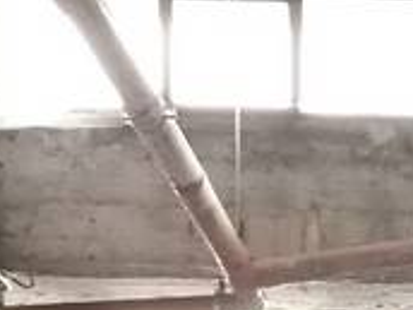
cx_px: 519
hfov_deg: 15.6
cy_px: 526
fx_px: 1444
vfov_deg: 11.5
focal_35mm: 121
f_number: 1.8
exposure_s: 1/20
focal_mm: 3.46
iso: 500
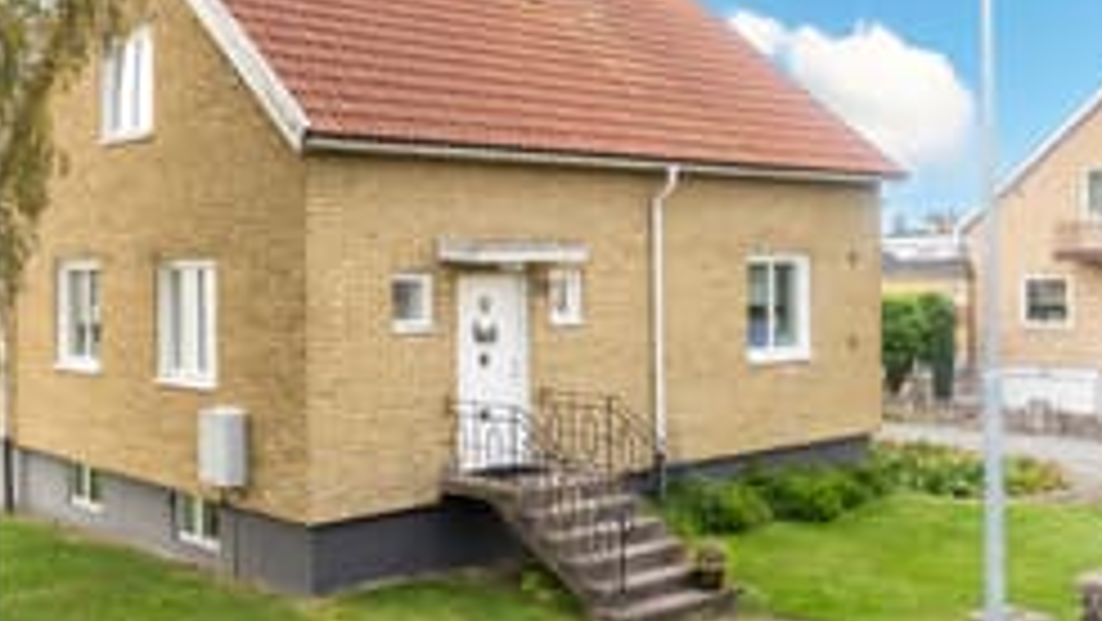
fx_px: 1257
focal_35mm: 43
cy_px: 142
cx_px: 459
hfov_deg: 47.2
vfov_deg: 27.3
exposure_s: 1/100
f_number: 6.3
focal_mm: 16
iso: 100
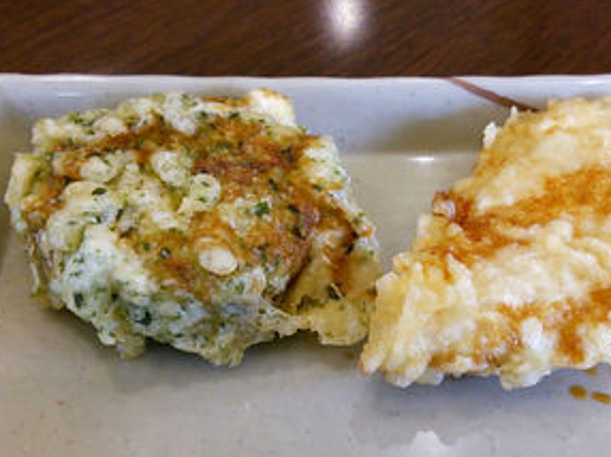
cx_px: 400
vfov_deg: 34.3
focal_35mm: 42
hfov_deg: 44.3
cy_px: 241
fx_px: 741
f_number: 1.94
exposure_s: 1/59
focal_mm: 4.06
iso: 50
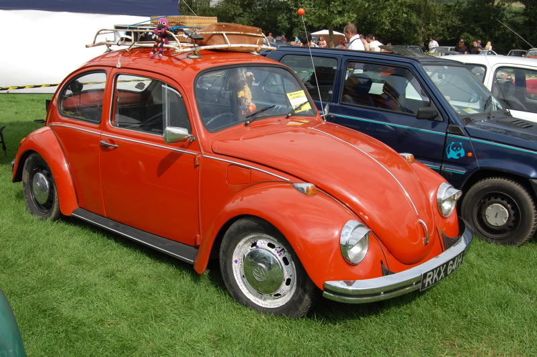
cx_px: 268
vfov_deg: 34.1
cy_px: 178
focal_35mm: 39
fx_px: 581
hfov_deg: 49.6
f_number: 9
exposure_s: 1/320
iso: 200
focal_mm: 26
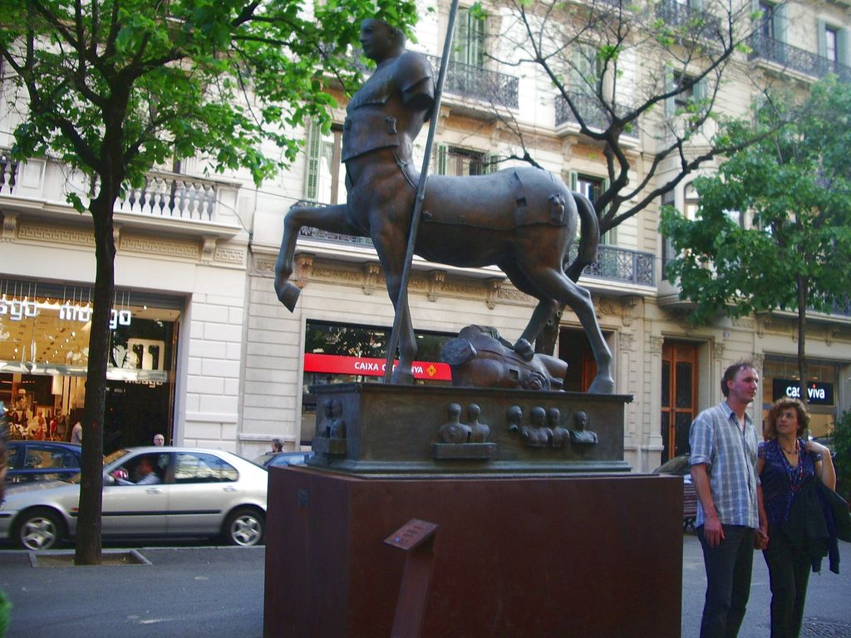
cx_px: 426
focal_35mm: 35
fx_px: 860
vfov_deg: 40.7
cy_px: 319
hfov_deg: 52.6
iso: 100
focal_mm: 5.8
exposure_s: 1/100
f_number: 2.6
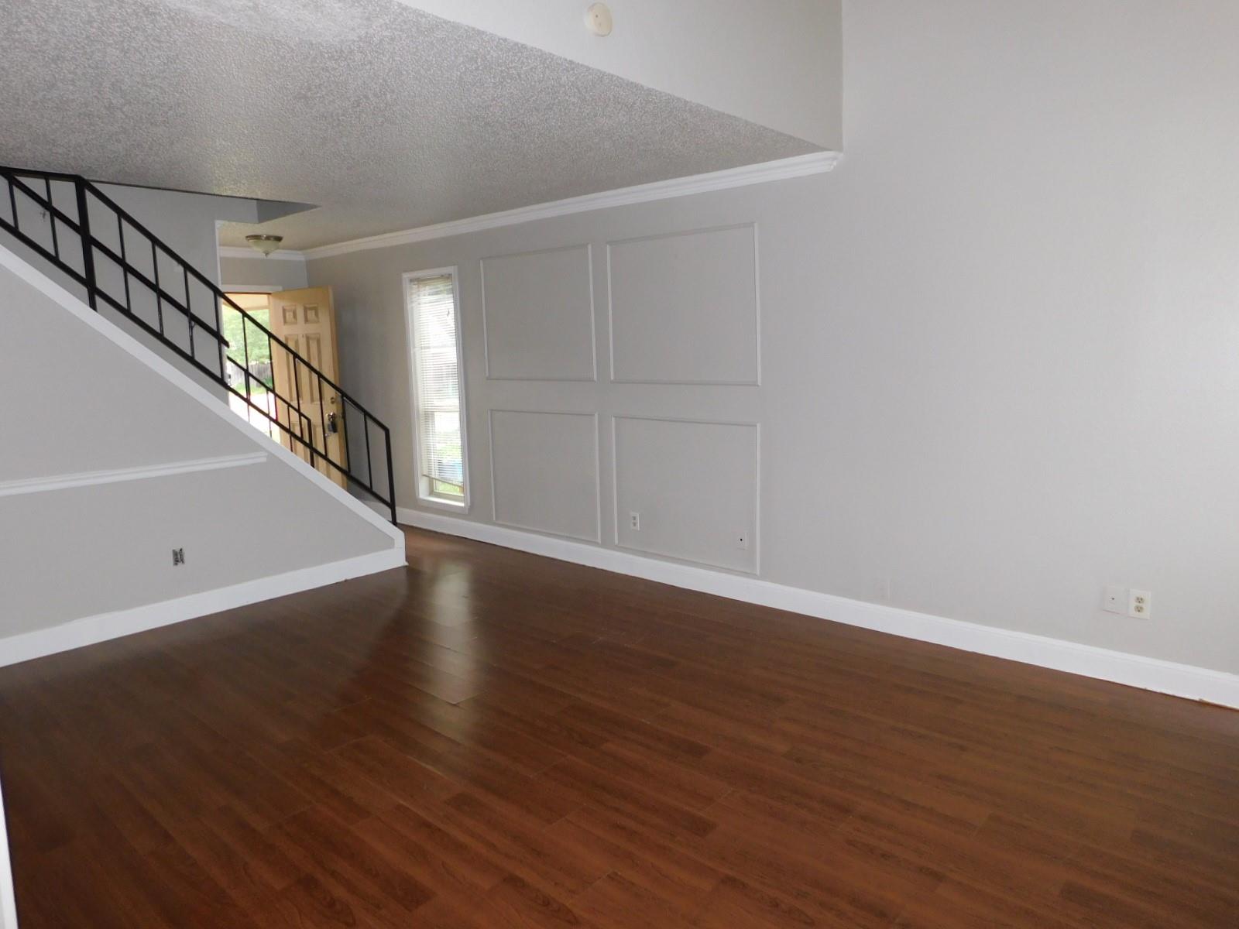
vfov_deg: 58.9
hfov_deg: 73.9
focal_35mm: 23
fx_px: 823
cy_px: 464
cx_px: 620
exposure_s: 1/30
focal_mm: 4
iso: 200
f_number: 3
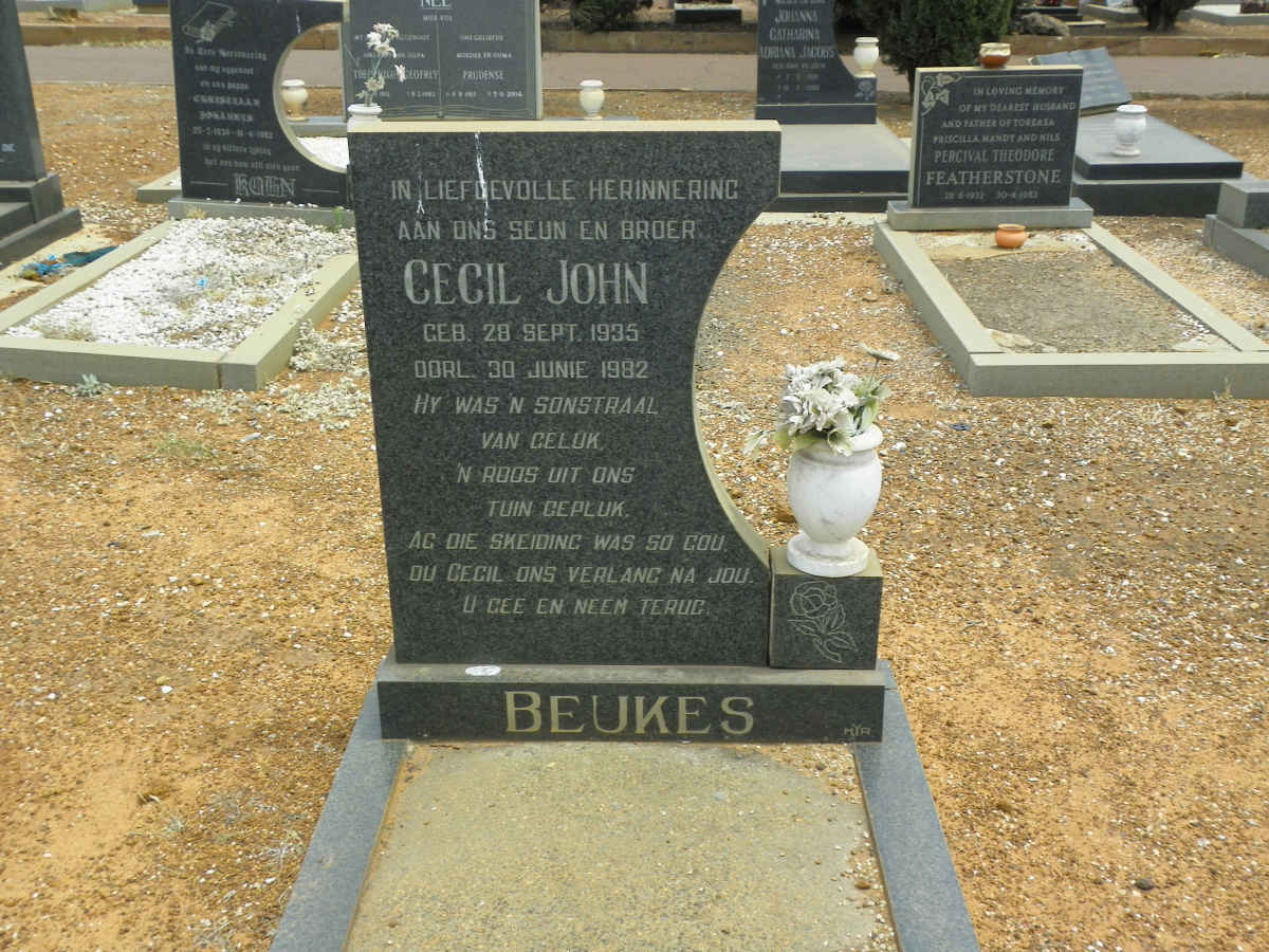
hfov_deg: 50.1
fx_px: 1356
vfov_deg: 38.7
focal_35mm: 37
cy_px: 476
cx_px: 634
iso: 64
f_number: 4.5
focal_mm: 6.6
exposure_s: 1/320
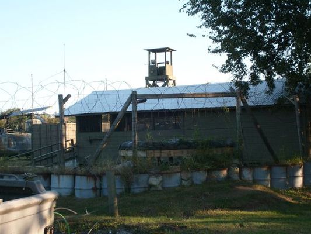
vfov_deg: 20.4
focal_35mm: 72
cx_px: 156
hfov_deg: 27.0
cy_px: 117
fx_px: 647
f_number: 3.9
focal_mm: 12
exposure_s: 1/250
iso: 80
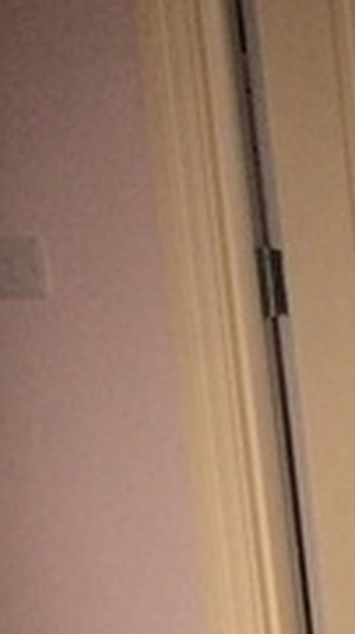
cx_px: 1561
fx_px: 3118
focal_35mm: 186
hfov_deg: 5.4
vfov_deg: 11.5
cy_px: 578
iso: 50
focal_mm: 4.12
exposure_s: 1/120
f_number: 2.2
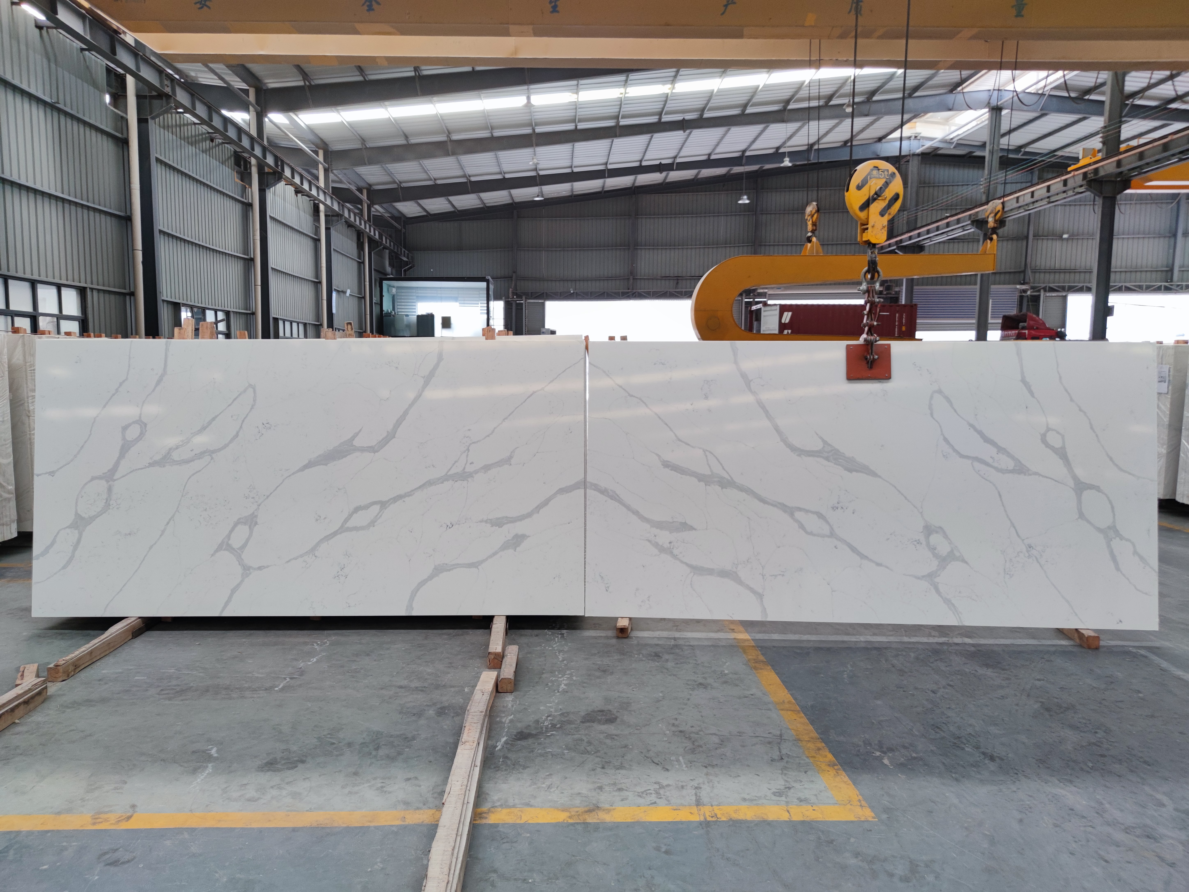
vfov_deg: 56.8
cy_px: 446
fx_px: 824
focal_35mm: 24
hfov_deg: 71.6
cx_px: 594
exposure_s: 1/100
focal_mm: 6.72
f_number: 1.69
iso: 144
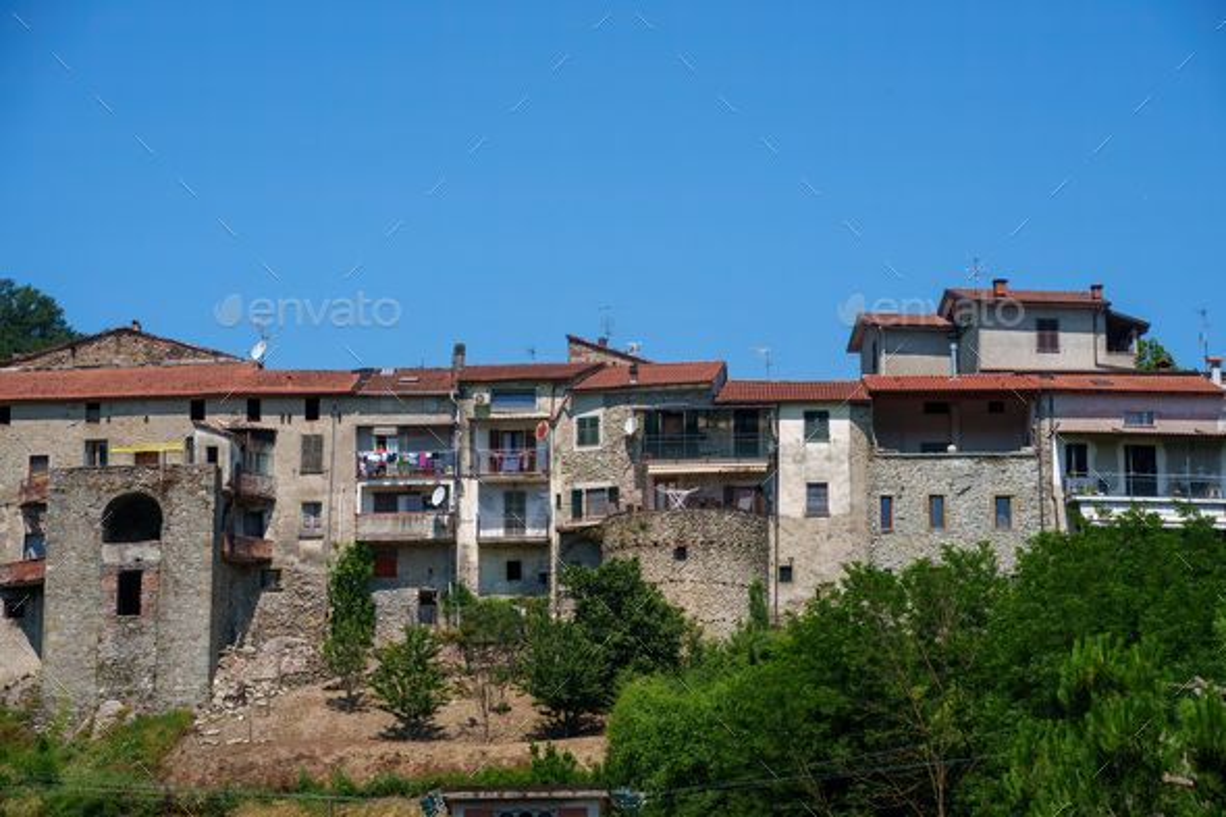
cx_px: 613
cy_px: 408
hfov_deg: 16.7
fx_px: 4187
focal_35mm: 123
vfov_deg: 11.1
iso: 100
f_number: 8
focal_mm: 123
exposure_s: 1/320
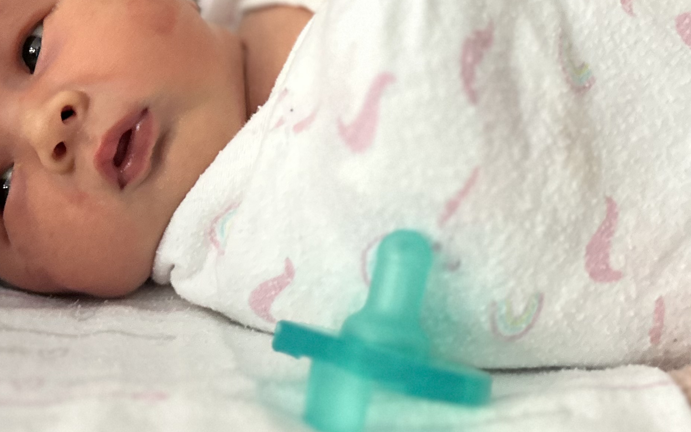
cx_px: 333
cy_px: 64
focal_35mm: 55
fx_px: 1036
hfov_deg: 36.9
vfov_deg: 23.1
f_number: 1.78
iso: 1250
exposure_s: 1/30
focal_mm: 6.86
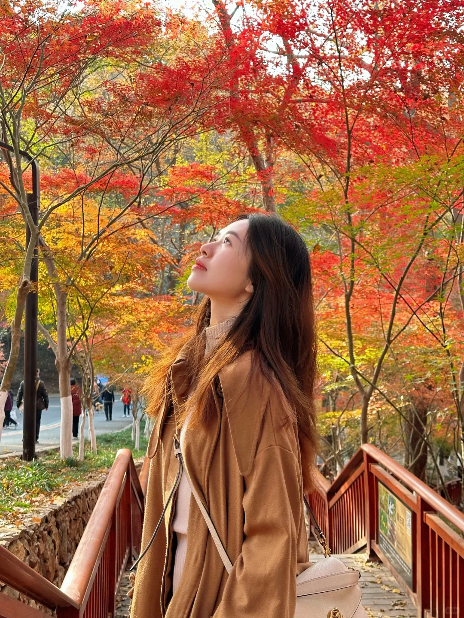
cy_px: 309
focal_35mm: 48
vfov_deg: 39.7
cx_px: 232
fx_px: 858
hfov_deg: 30.3
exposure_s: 1/84
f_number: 1.78
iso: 80
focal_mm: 6.86
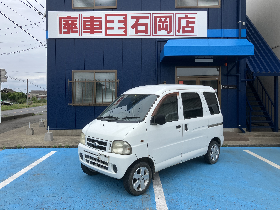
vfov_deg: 49.7
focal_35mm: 28
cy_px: 105
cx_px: 140
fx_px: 226
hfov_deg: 63.4
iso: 32
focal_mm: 3.99
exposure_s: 1/796
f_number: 1.8
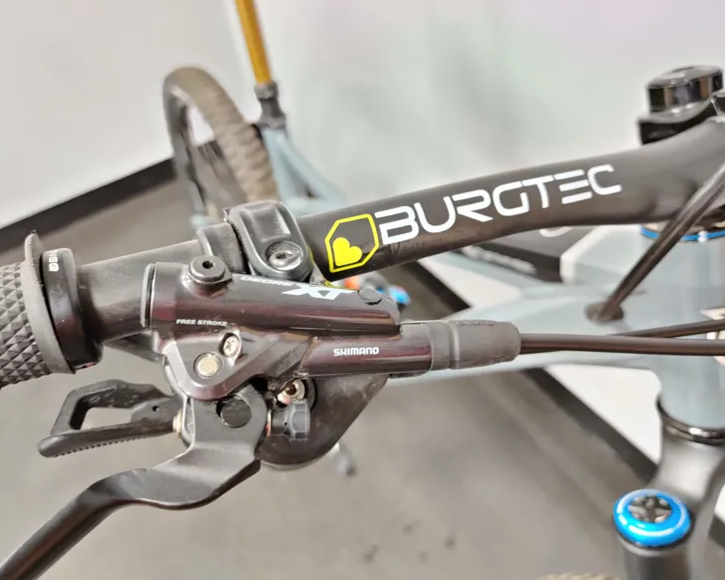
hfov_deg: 60.4
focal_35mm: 29
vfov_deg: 50.0
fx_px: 622
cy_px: 298
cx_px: 375
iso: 1250
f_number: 1.65
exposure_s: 1/20
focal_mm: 4.75
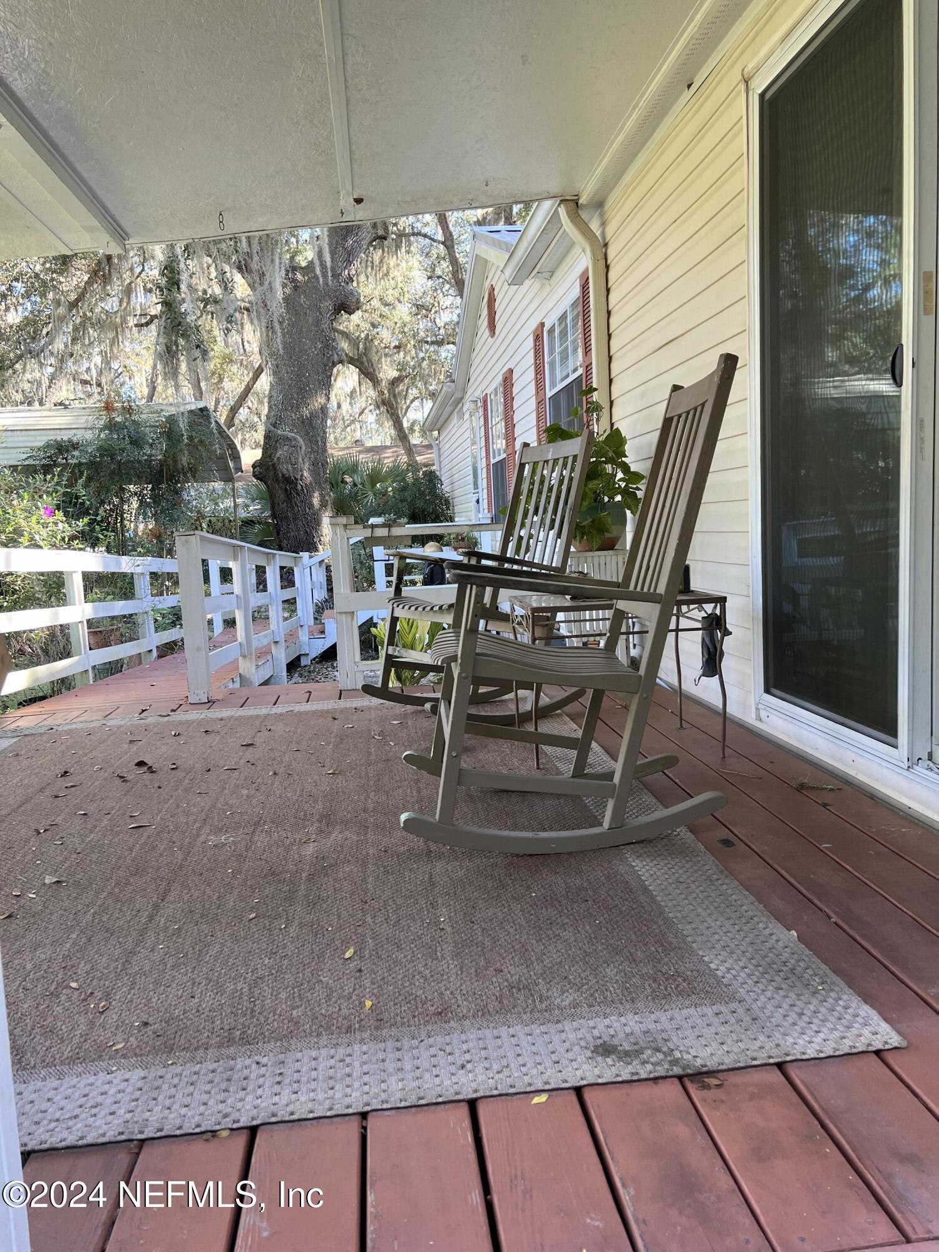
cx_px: 470
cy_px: 626
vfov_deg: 67.3
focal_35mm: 26
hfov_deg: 53.1
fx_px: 940
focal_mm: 5.7
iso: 40
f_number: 1.5
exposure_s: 1/121
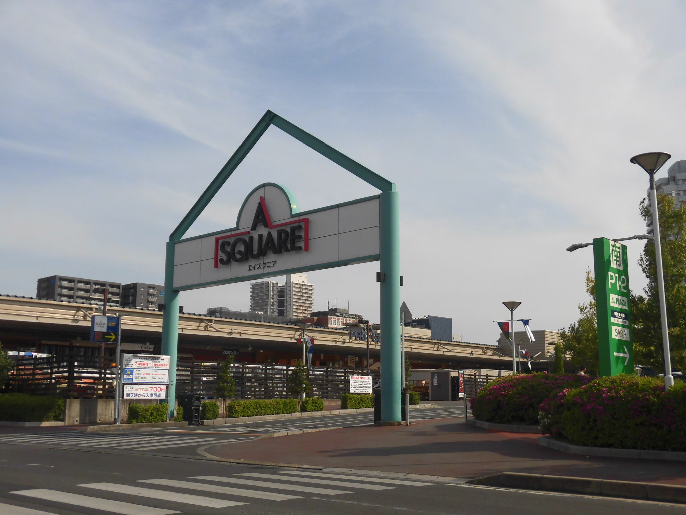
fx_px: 753
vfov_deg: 37.7
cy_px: 258
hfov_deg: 49.0
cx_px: 343
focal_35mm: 38
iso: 100
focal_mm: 6.77
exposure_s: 1/250
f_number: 9.3
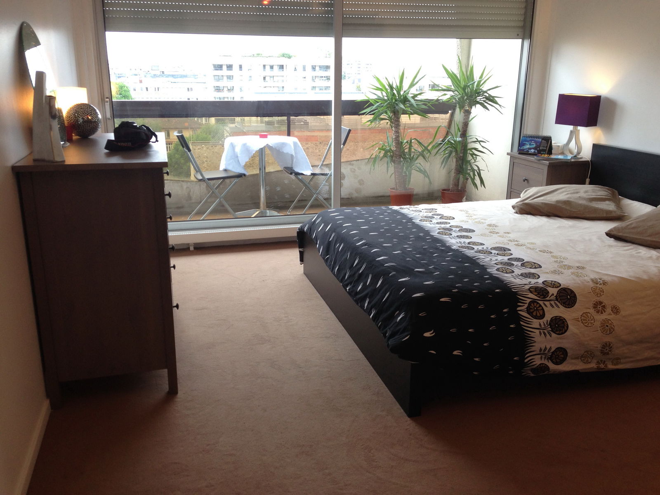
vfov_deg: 42.9
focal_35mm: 33
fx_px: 629
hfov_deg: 55.4
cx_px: 330
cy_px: 248
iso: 64
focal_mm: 4.12
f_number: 2.4
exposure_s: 1/60
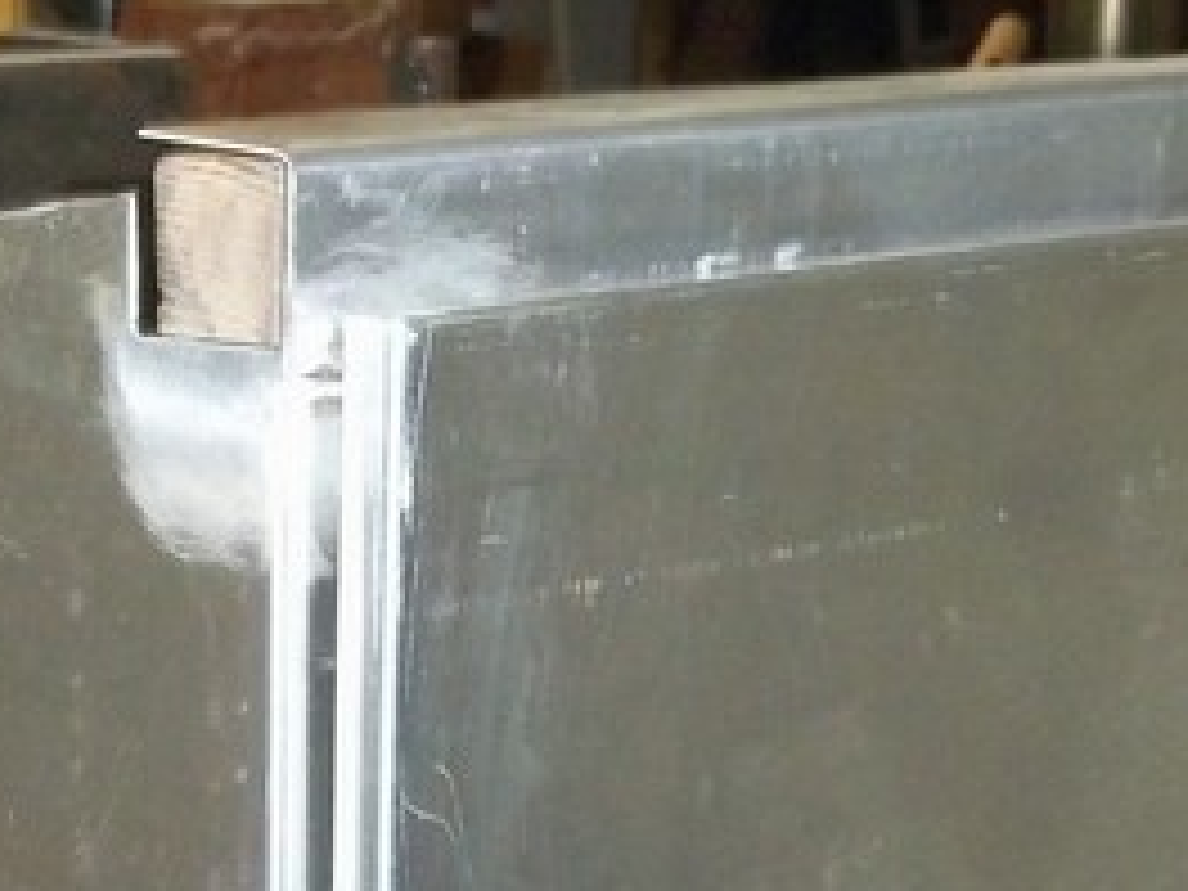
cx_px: 400
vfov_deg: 13.4
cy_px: 837
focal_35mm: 109
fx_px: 3741
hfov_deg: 18.0
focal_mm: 6.5
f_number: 3.1
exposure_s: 1/30
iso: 320
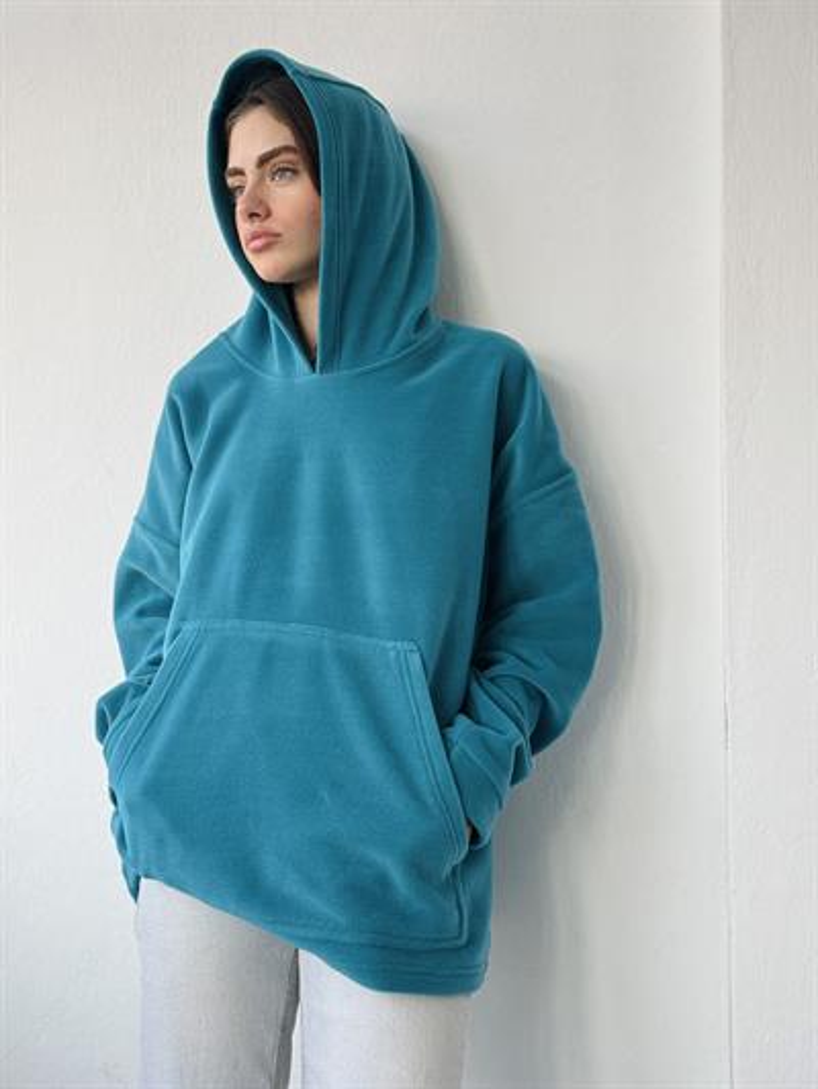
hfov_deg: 30.3
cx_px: 409
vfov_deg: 39.6
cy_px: 544
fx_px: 1512
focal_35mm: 48
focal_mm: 6.76
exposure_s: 1/164
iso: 80
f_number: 1.78
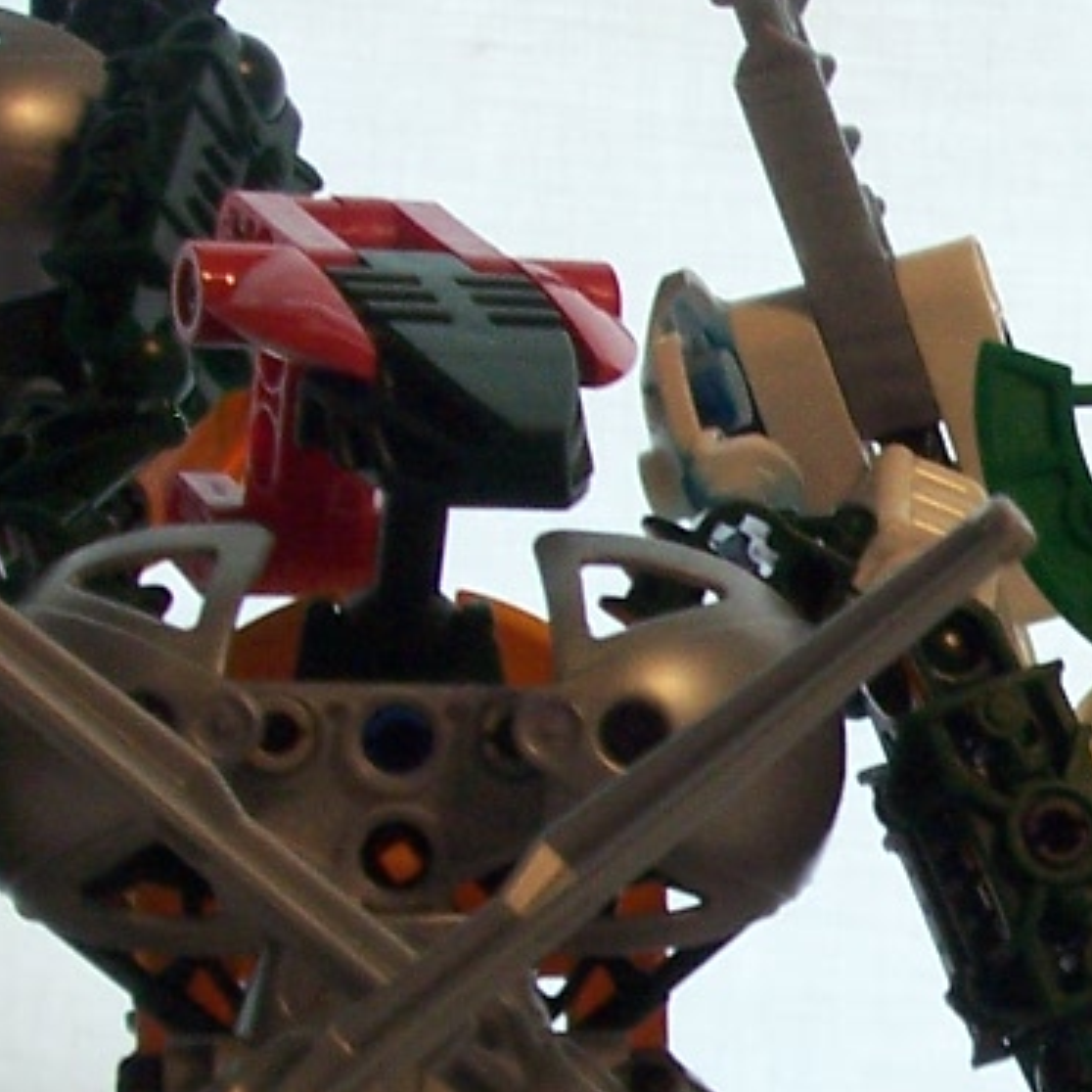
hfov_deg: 11.6
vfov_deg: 12.0
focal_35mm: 144
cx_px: 1644
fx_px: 5139
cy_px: 1066
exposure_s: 1/30
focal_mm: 6.4
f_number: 3.9
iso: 125
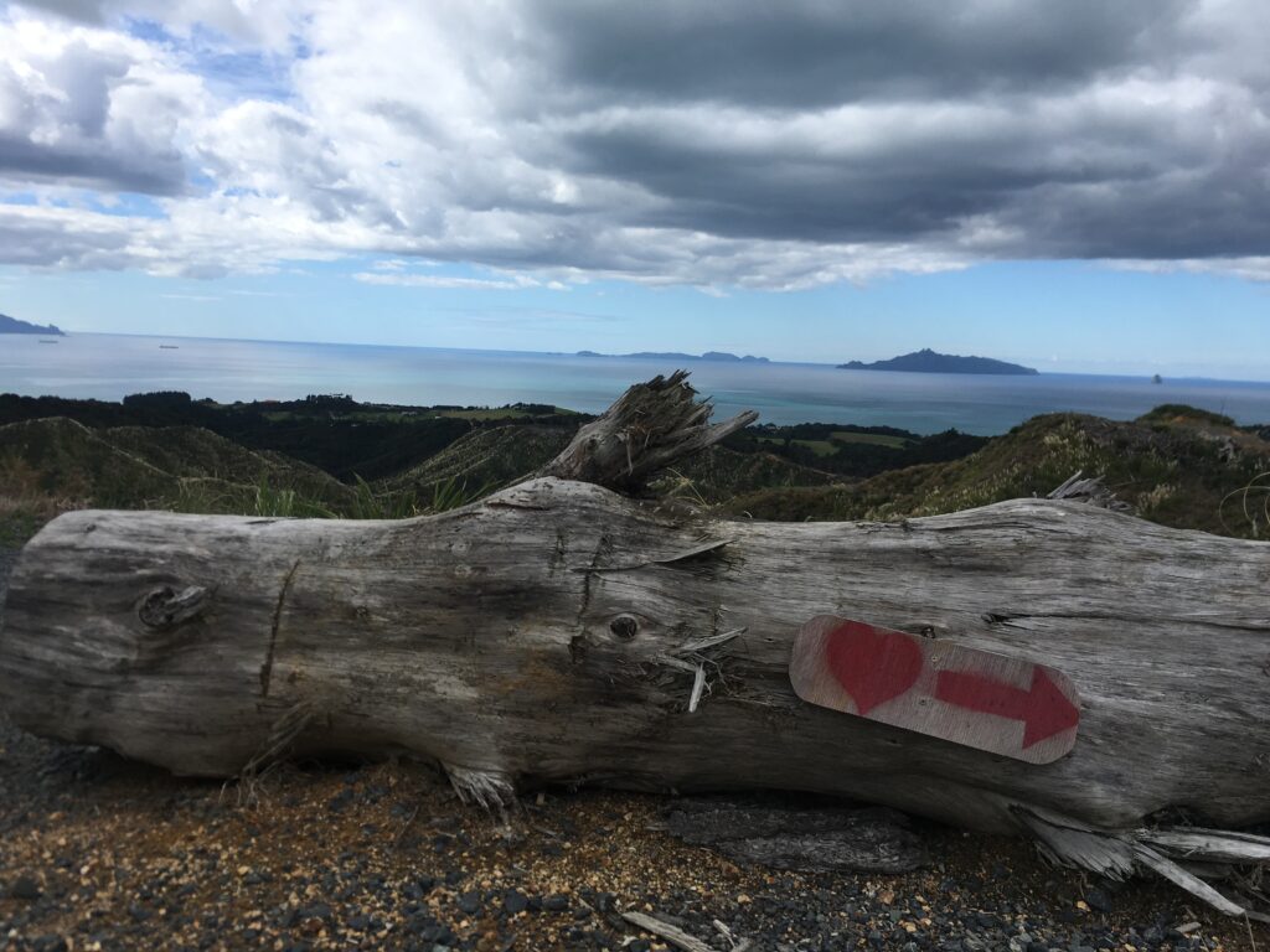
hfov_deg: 61.7
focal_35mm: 29
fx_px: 1064
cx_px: 635
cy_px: 476
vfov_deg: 48.2
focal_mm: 4.15
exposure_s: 1/1637
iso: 25
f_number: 2.2
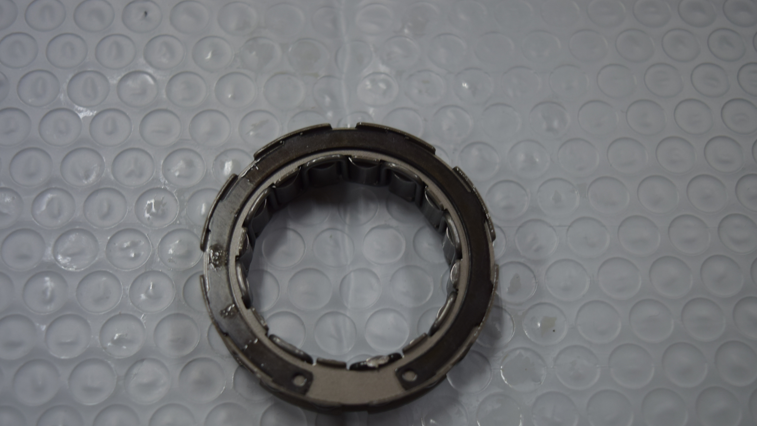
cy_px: 266
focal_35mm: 43
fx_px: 854
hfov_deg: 47.8
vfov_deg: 27.9
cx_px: 357
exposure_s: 1/125
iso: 400
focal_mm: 25
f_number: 4
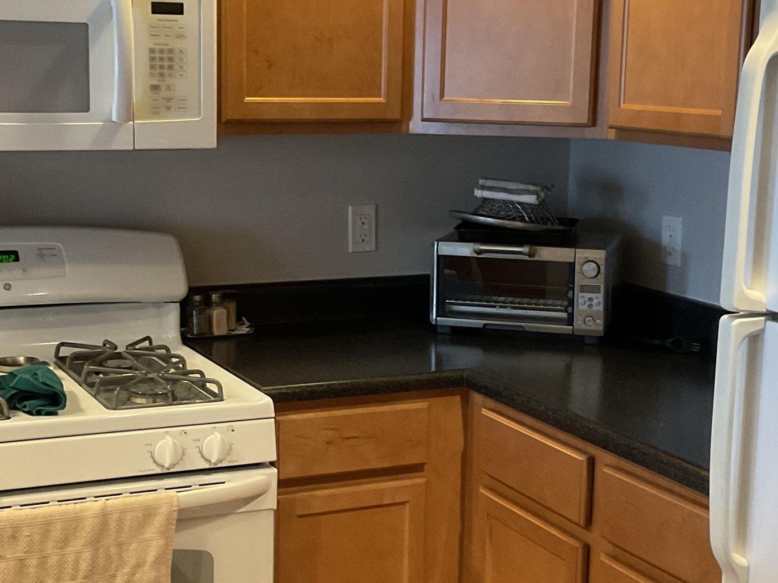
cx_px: 363
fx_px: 1461
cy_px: 303
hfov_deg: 29.8
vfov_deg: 22.6
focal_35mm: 65
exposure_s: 1/60
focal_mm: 3
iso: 250
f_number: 1.8
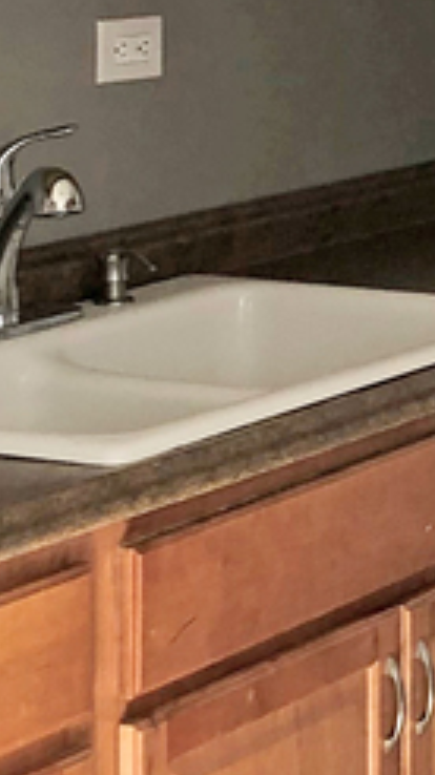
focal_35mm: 134
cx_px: 861
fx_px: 2753
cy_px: 290
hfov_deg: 8.6
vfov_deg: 16.0
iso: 25
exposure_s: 1/30
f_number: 1.8
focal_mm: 4
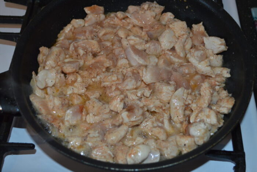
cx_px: 128
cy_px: 86
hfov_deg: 41.1
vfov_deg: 28.1
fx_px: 343
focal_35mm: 48
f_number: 4.8
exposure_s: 1/60
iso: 400
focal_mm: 32
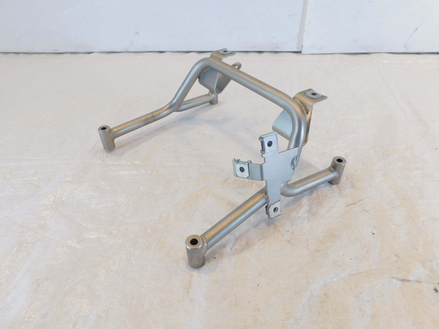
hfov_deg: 73.9
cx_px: 220
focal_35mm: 23
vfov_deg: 58.9
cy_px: 164
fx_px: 292
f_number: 3
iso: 125
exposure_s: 1/30
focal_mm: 4
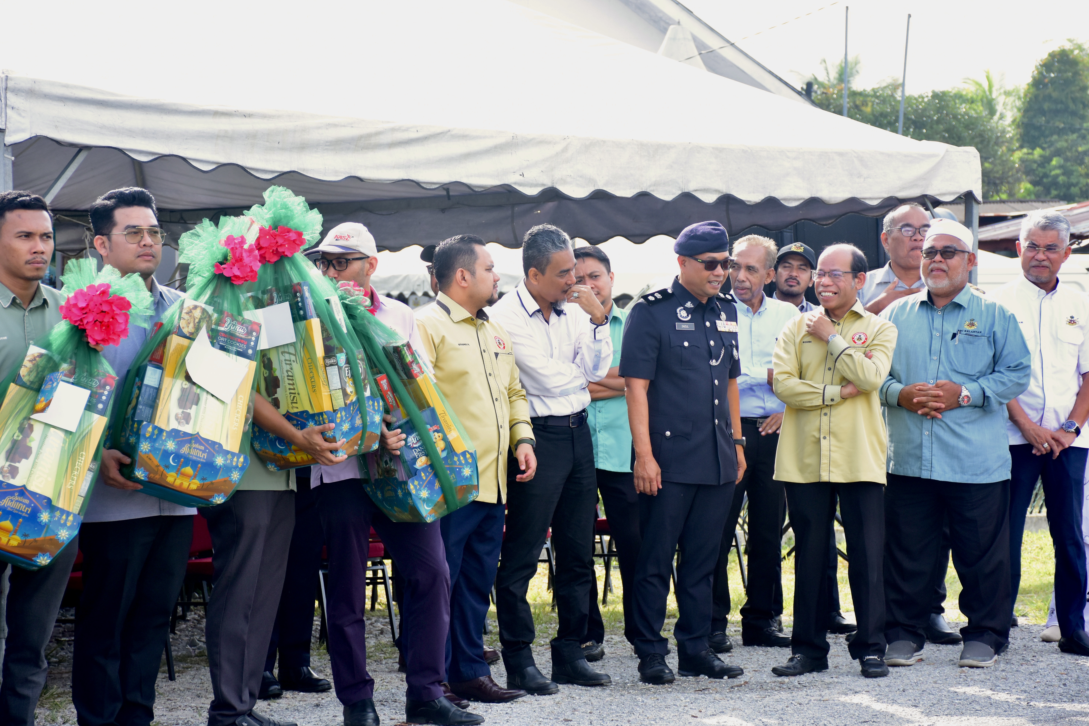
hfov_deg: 20.4
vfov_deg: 13.7
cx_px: 550
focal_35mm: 100
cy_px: 362
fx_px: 3025
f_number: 5
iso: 800
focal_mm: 66
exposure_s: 1/640
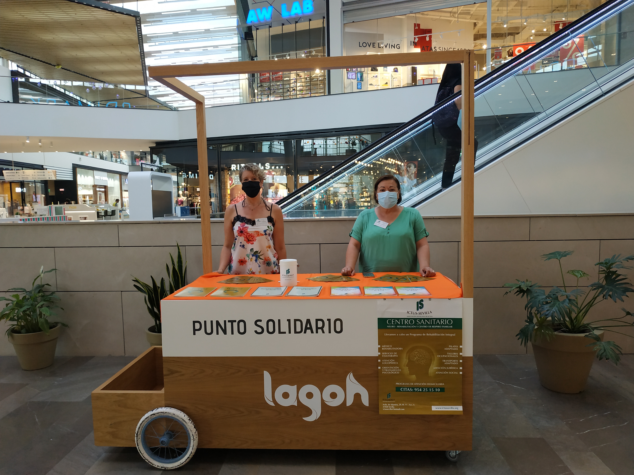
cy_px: 238
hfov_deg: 71.6
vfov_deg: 56.8
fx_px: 440
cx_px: 317
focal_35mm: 24
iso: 320
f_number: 1.9
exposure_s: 1/100
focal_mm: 3.94
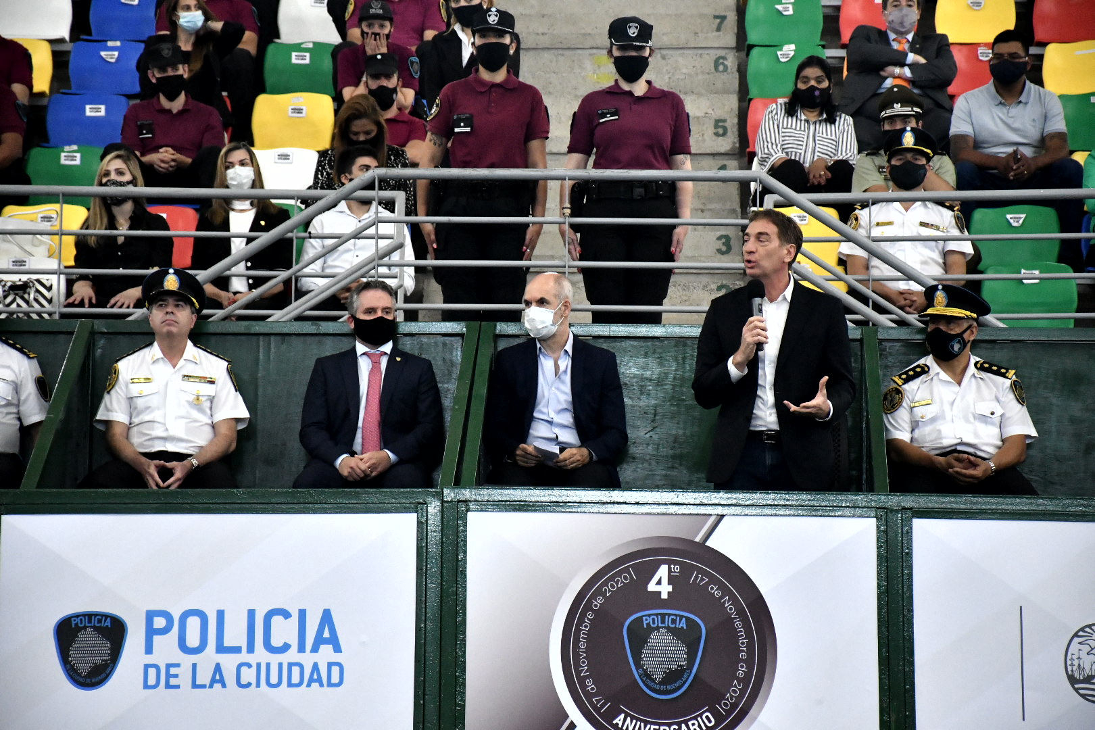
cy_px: 365
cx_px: 548
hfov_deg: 13.7
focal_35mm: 150
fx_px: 4562
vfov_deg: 9.1
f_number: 5.6
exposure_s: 1/250
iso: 2500
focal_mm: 100
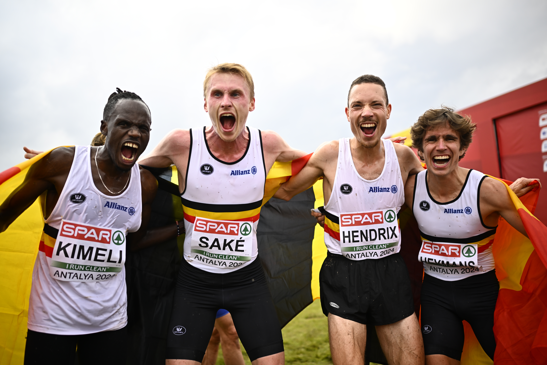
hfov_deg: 54.4
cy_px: 182
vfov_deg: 37.9
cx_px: 274
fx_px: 532
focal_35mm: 35
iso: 320
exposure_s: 1/2500
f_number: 1.8
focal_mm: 35
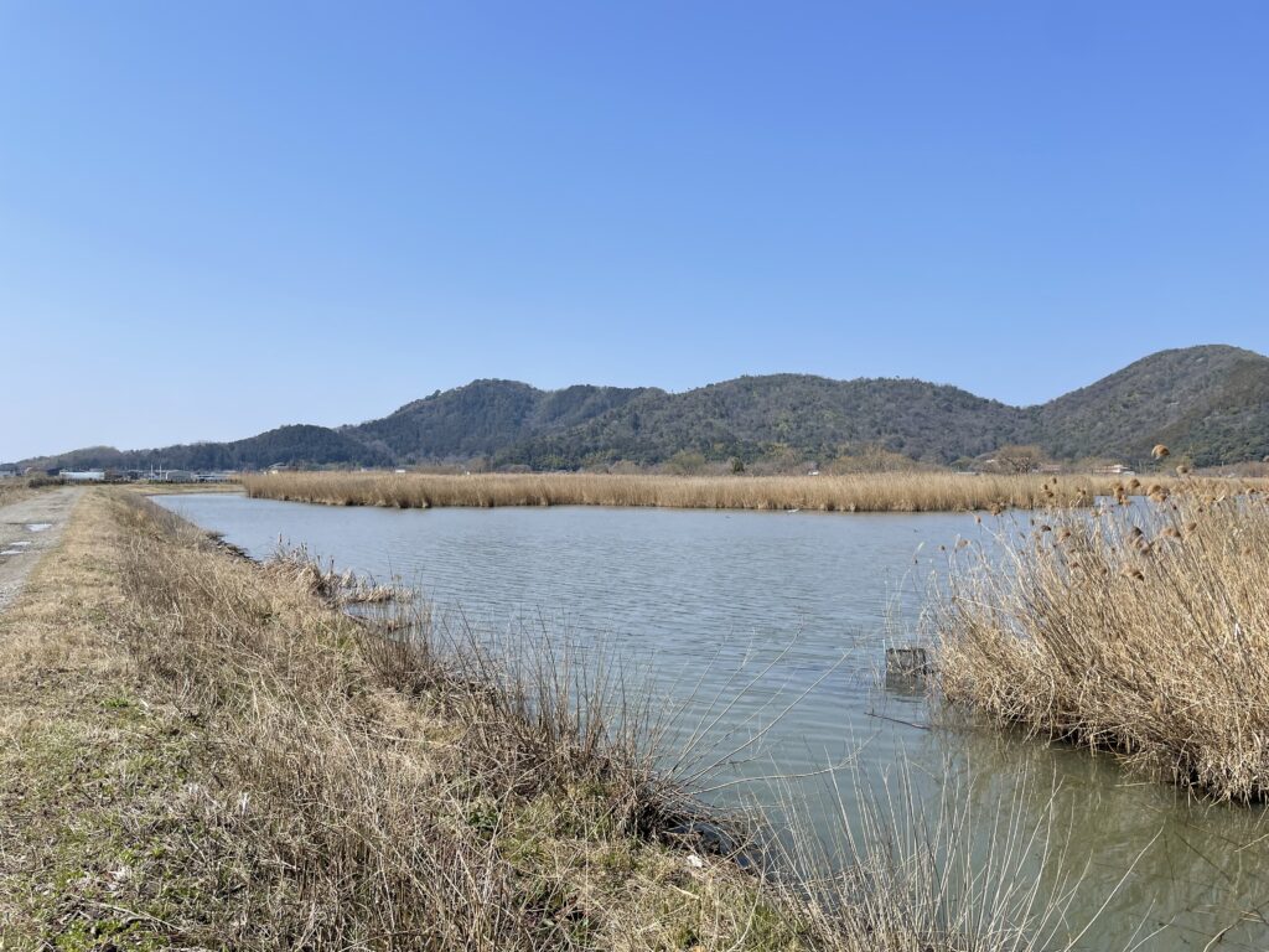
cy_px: 476
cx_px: 634
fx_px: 953
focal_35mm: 26
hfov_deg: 67.3
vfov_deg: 53.1
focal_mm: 4.2
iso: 32
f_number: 1.6
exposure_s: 1/4292
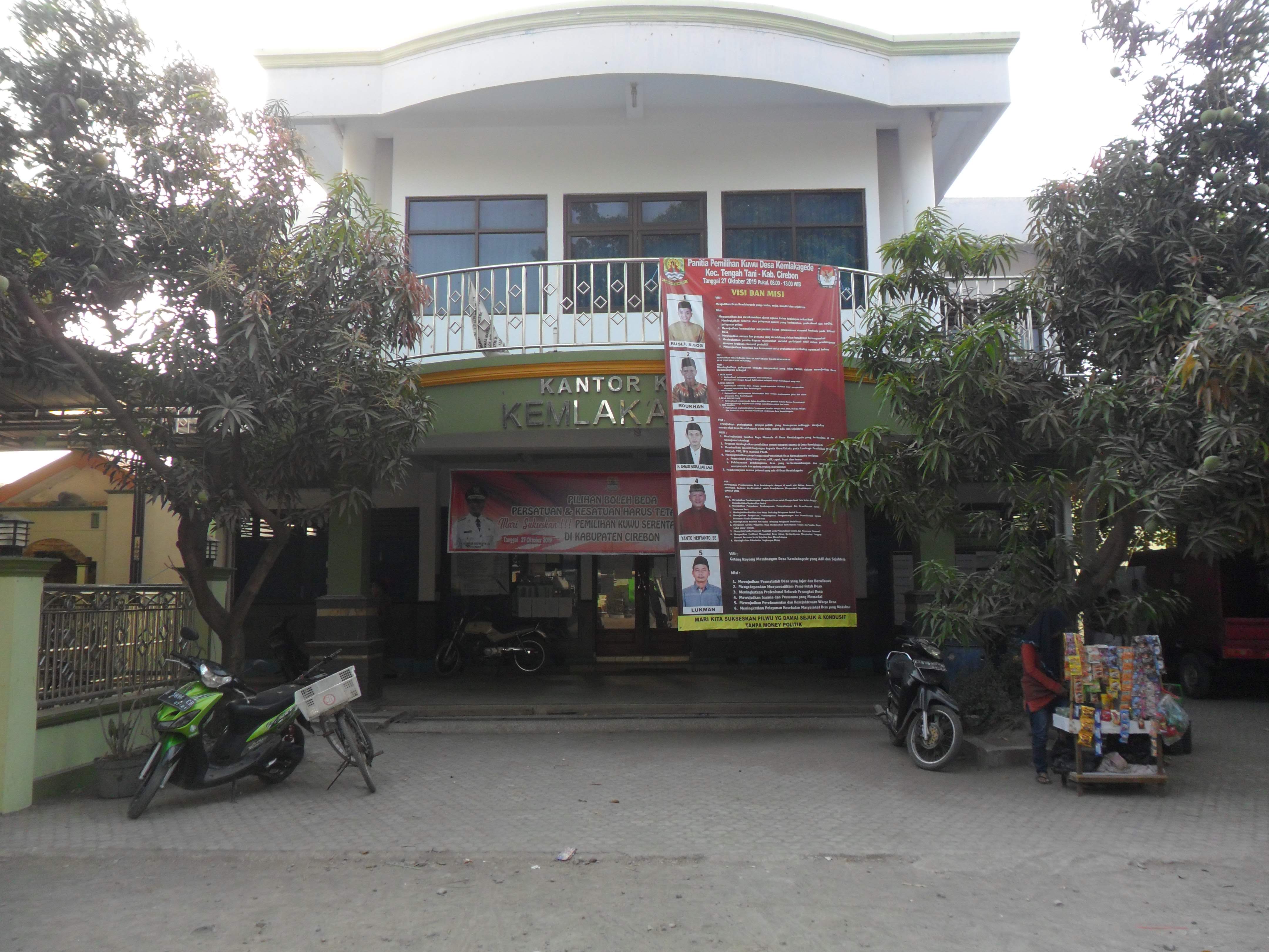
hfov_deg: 65.3
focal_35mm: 27
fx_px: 990
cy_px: 476
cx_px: 634
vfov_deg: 51.4
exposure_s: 1/180
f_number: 3.5
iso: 80
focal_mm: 4.9
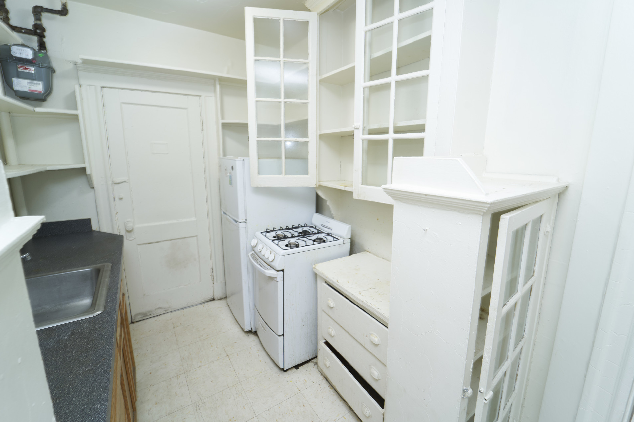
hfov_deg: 100.3
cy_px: 207
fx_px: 264
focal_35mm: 15
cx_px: 335
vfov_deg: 77.3
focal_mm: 14
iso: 250
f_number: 8
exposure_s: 1/6
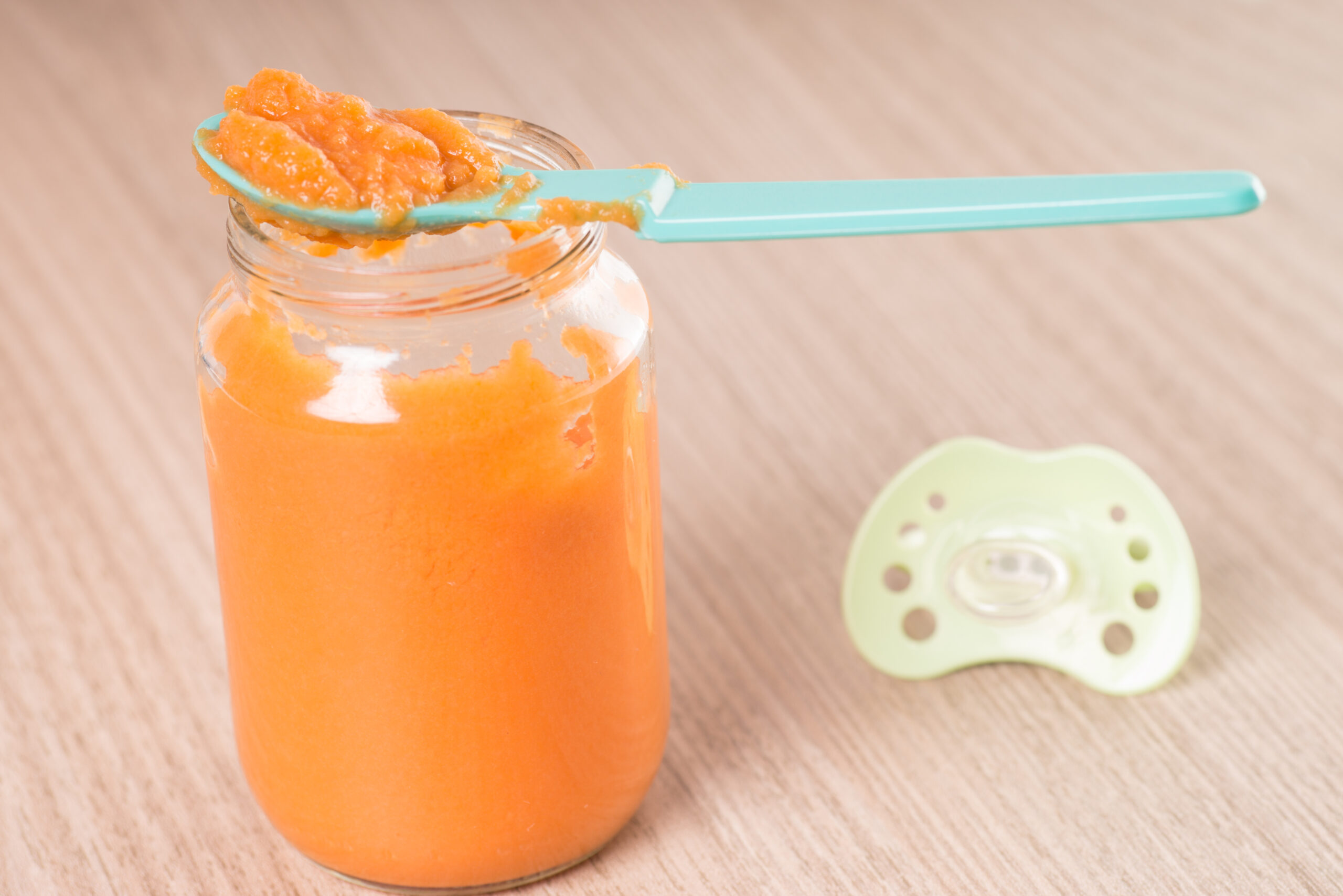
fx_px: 3730
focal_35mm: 100
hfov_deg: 20.4
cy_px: 448
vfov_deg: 13.7
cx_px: 672
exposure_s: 1/160
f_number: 6.3
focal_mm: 100
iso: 80
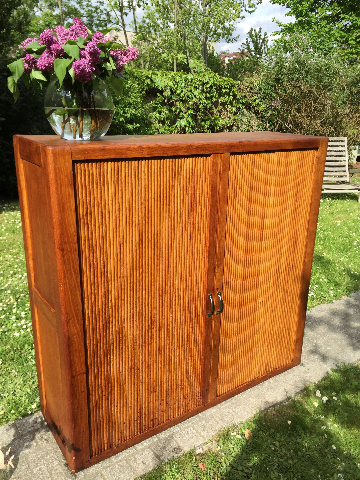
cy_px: 240
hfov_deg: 48.2
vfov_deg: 61.7
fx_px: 402
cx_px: 180
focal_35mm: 29
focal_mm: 4.15
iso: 32
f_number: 2.2
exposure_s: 1/760
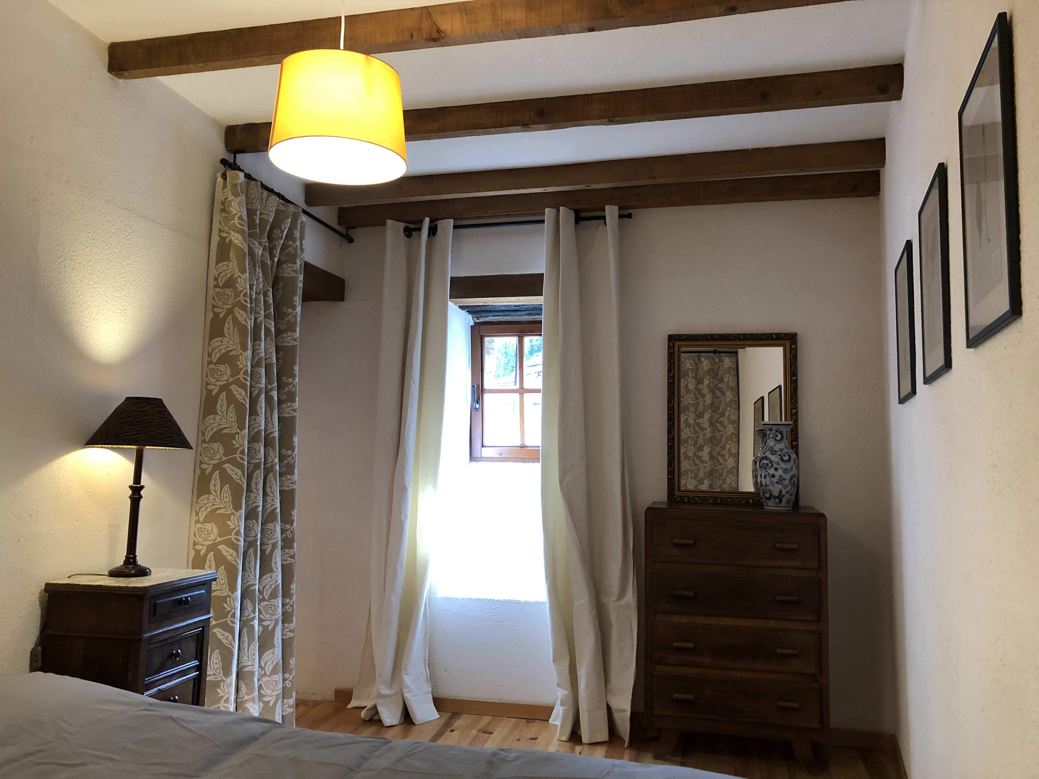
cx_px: 520
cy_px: 390
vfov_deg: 49.7
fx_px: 840
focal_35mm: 28
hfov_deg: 63.4
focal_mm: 3.99
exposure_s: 1/17
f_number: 1.8
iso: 64
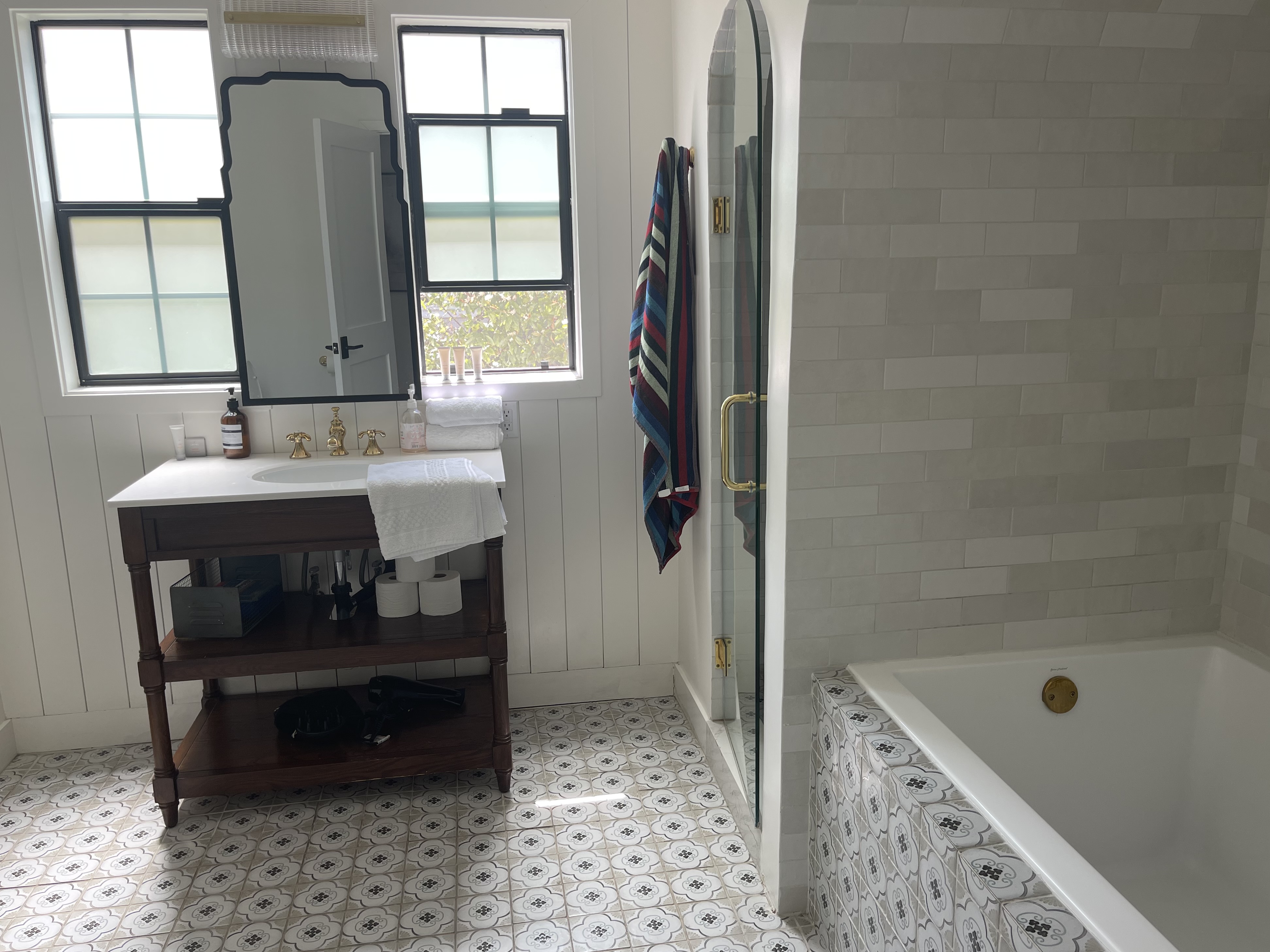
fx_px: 954
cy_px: 489
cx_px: 639
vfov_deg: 53.1
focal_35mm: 26
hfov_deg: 67.3
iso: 50
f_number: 1.6
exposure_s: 1/120
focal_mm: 5.1
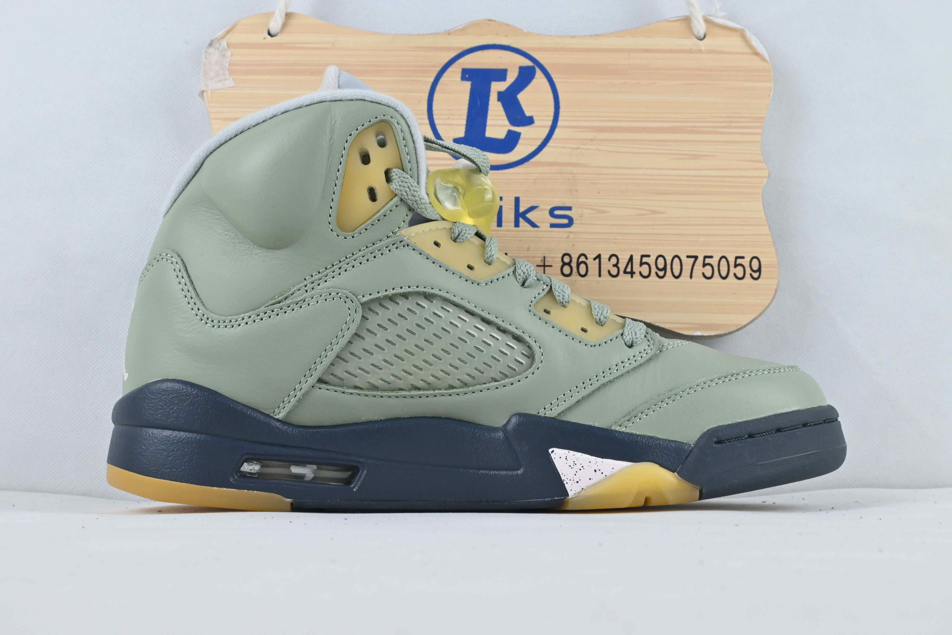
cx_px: 476
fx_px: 1249
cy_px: 318
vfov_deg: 28.5
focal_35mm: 47
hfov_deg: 41.7
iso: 1000
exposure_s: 1/125
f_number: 10
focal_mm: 31.5
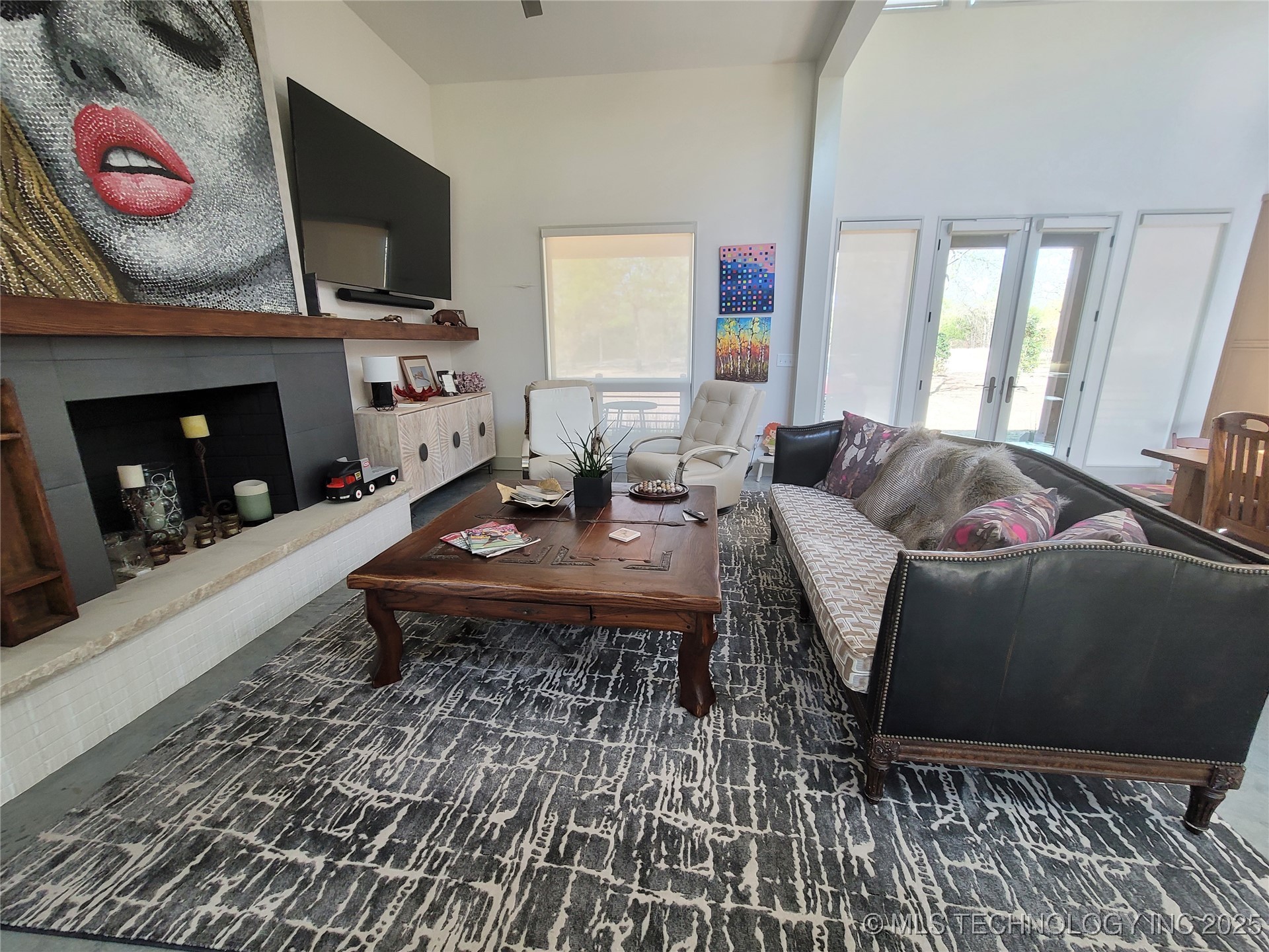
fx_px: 477
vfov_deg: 89.9
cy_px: 476
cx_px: 634
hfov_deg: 106.2
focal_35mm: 13
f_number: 2.2
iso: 125
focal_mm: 2.2
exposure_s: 1/60
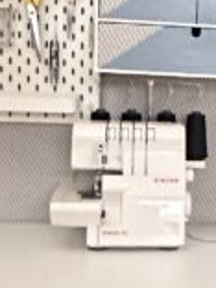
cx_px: 258
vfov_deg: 21.3
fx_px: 765
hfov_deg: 15.5
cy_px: 135
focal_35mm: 92
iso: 1250
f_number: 2.2
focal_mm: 2.22
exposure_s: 1/60
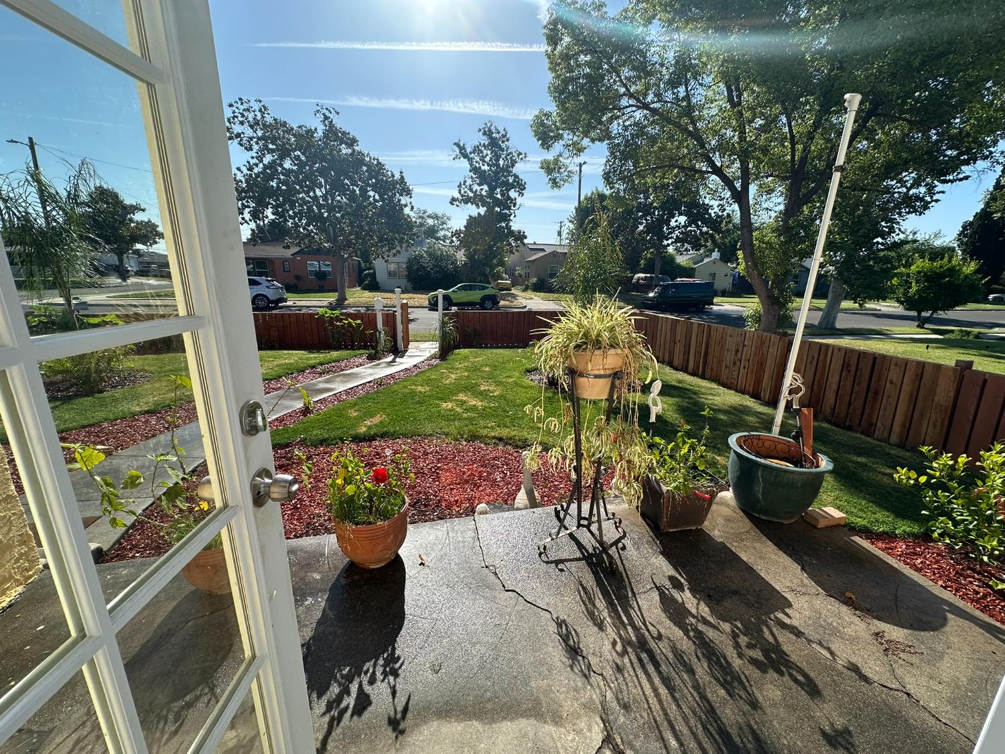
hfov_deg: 102.1
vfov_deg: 85.7
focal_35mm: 14
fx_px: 406
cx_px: 502
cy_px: 377
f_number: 2.2
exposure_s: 1/1304
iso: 50
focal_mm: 2.22
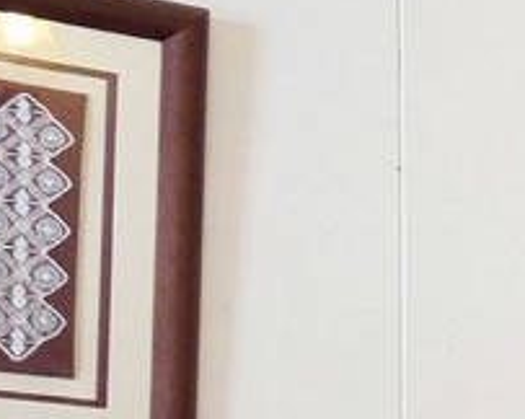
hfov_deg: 8.4
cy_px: 680
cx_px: 1828
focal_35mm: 170
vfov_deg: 8.8
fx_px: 2639
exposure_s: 1/40
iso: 1600
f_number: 9
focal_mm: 23
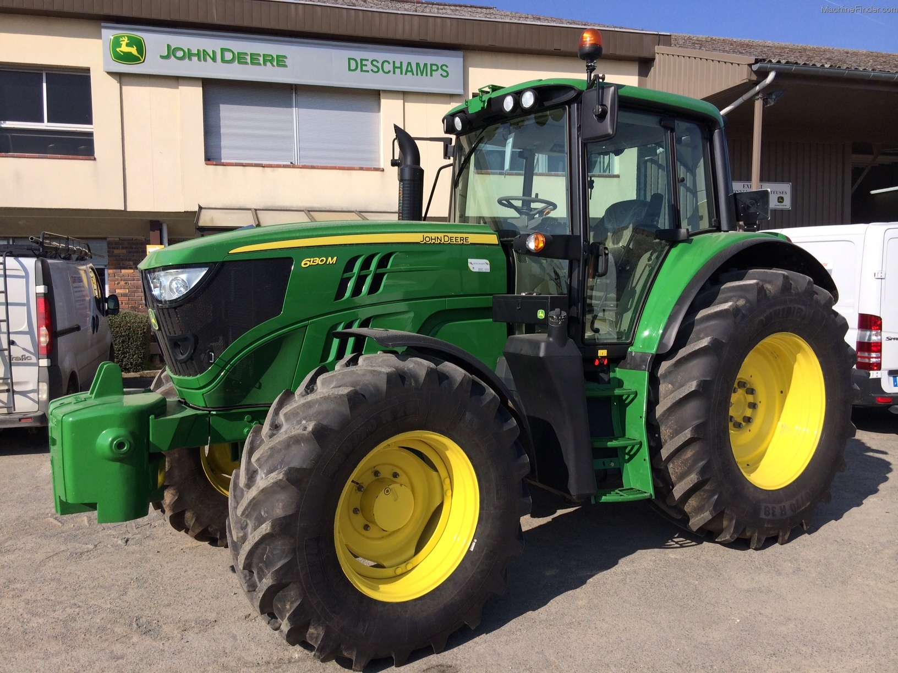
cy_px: 336
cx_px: 449
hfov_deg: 60.0
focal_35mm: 30
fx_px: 778
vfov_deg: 46.8
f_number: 2.2
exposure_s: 1/2160
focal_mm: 4.12
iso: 40
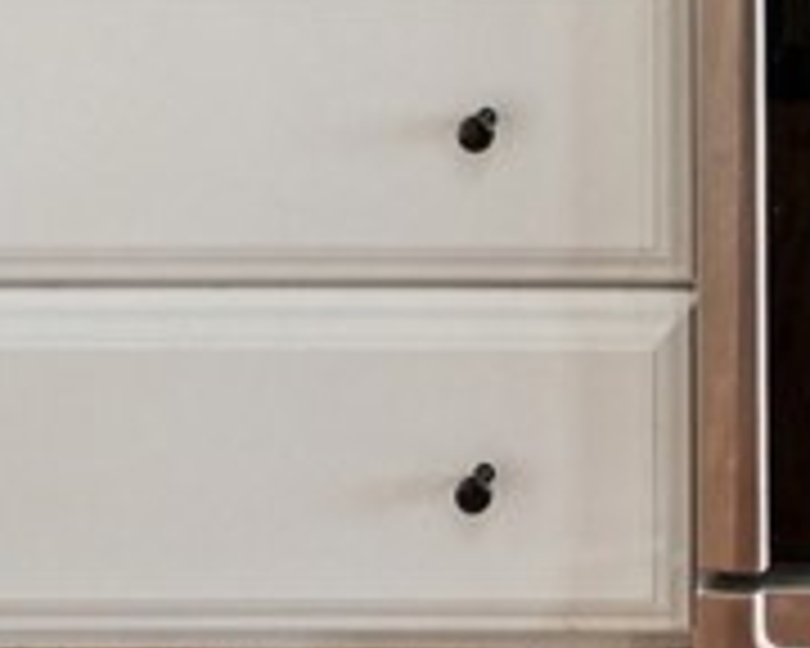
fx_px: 1630
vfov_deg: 14.9
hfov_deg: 23.2
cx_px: 1170
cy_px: -866
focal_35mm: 68
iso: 400
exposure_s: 1/8
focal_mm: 12
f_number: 9
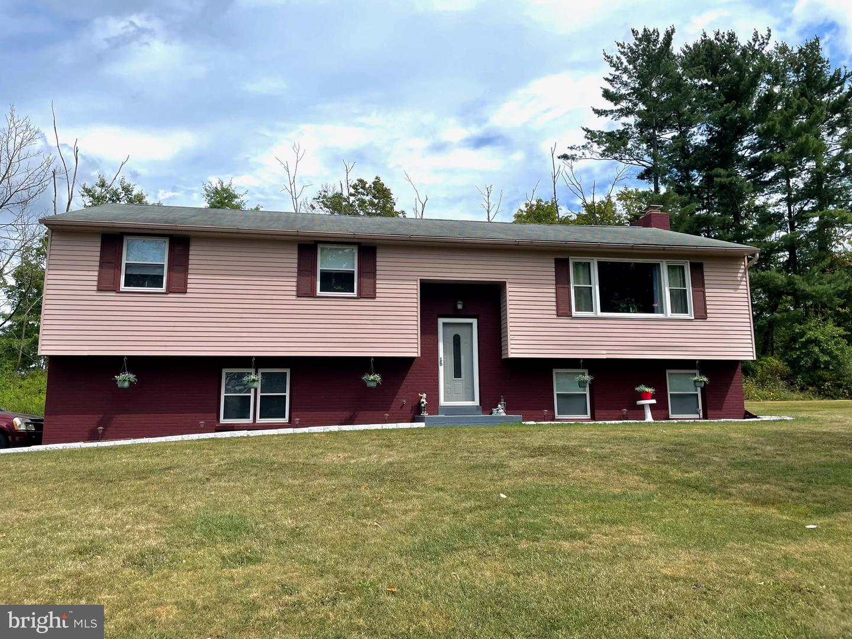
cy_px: 320
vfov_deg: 53.1
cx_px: 426
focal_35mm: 26
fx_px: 640
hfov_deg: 67.3
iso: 32
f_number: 1.6
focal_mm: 4.2
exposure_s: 1/4292
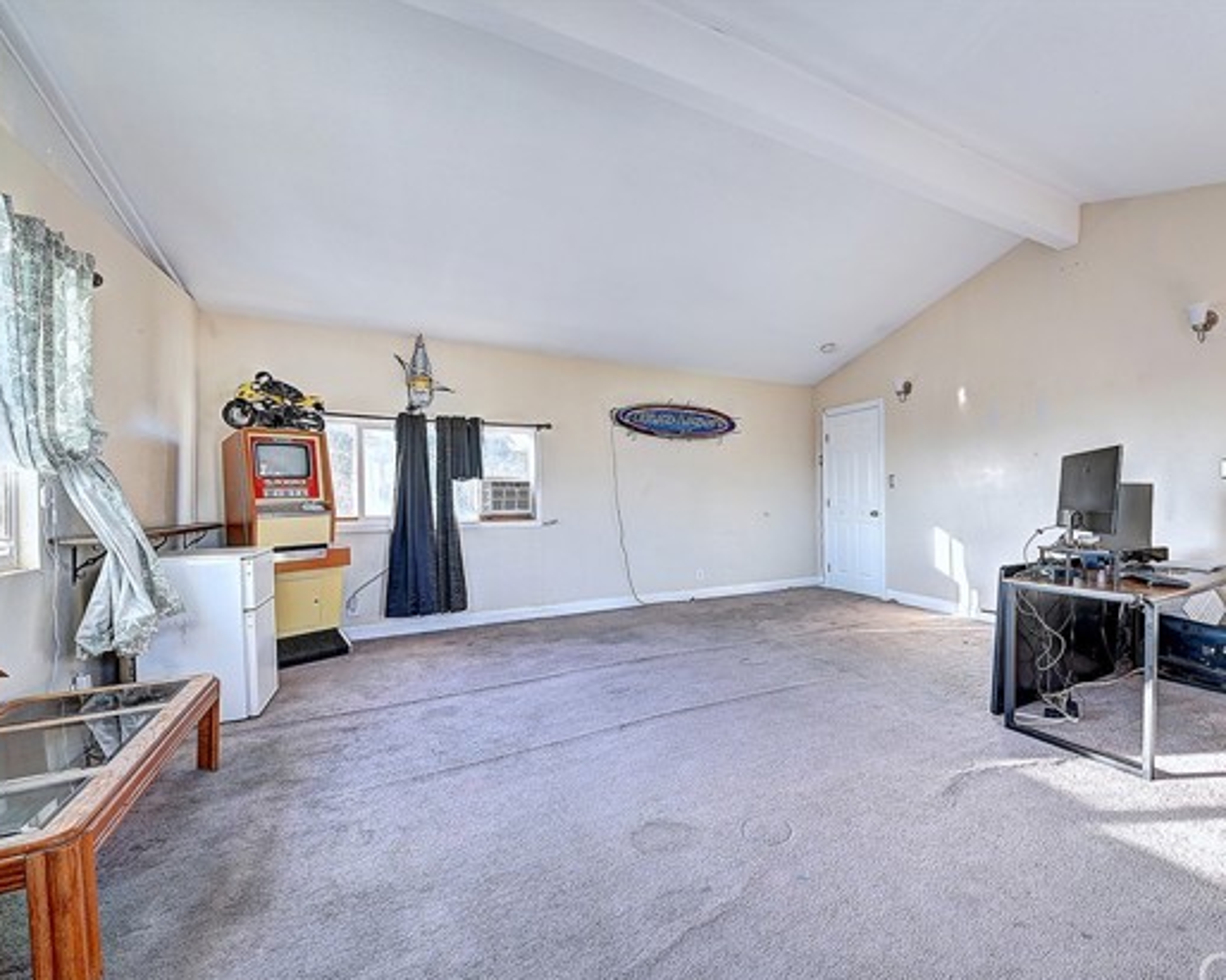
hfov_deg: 99.4
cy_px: 502
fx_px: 508
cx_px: 732
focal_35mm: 14
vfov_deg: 87.9
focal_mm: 12
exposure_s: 1/15
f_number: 9
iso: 400
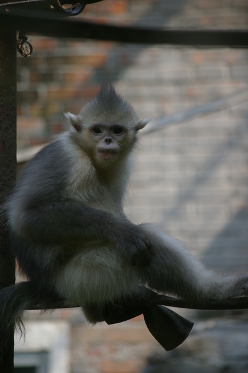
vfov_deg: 7.6
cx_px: 124
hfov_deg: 5.1
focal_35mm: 270
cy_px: 186
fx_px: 2795
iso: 200
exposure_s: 1/180
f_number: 5.6
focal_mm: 180
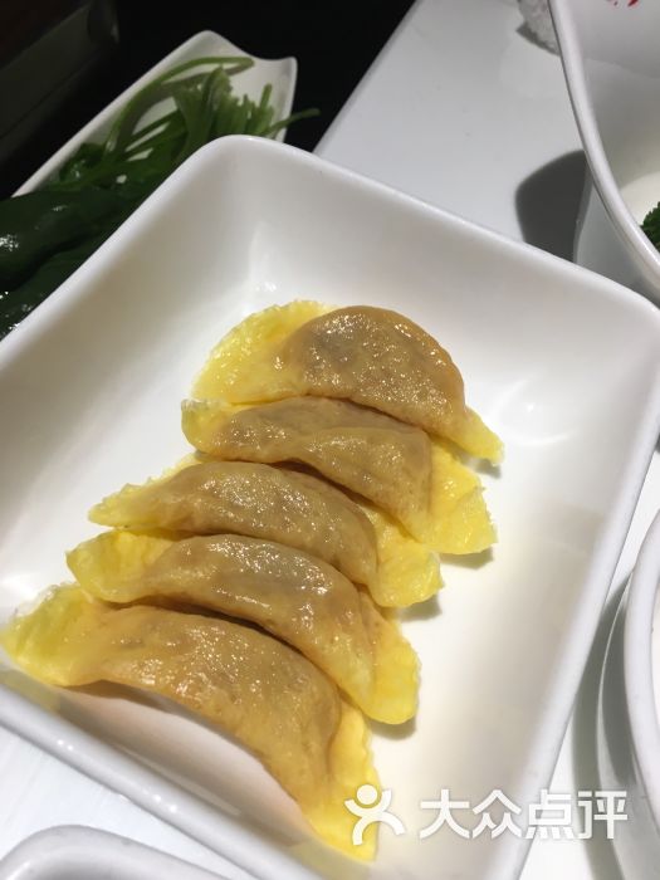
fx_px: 737
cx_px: 330
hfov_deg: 48.2
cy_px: 440
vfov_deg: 61.7
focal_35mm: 29
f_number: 2.2
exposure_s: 1/33
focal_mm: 4.15
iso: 32
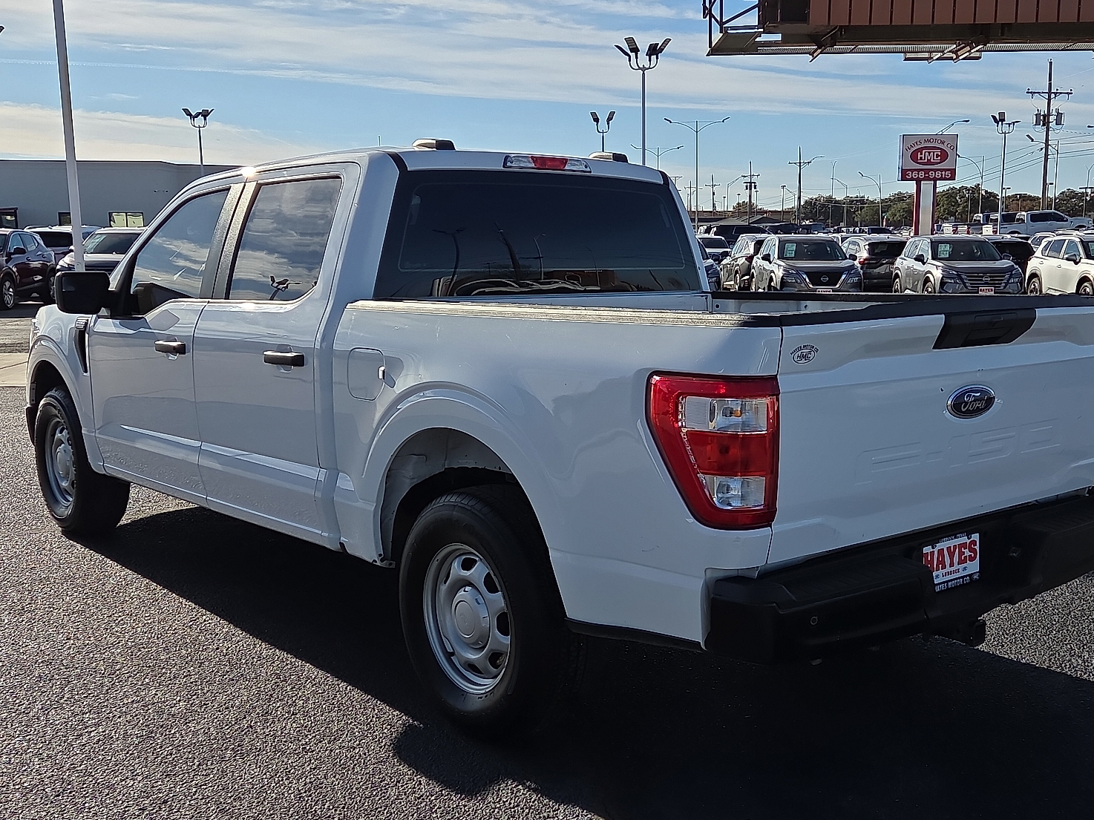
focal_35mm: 38
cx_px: 593
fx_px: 1201
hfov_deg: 48.9
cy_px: 430
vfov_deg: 37.7
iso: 25
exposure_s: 1/2000
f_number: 1.8
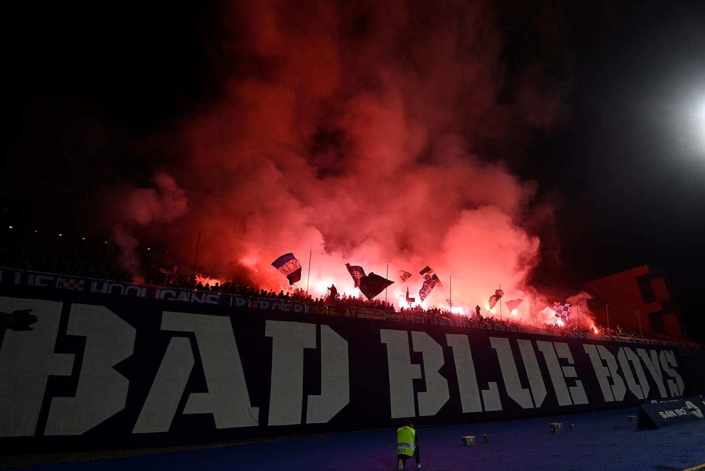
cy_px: 236
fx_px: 353
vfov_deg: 67.4
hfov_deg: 90.0
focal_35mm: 18
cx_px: 352
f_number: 4
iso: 800
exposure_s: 1/800
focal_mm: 18
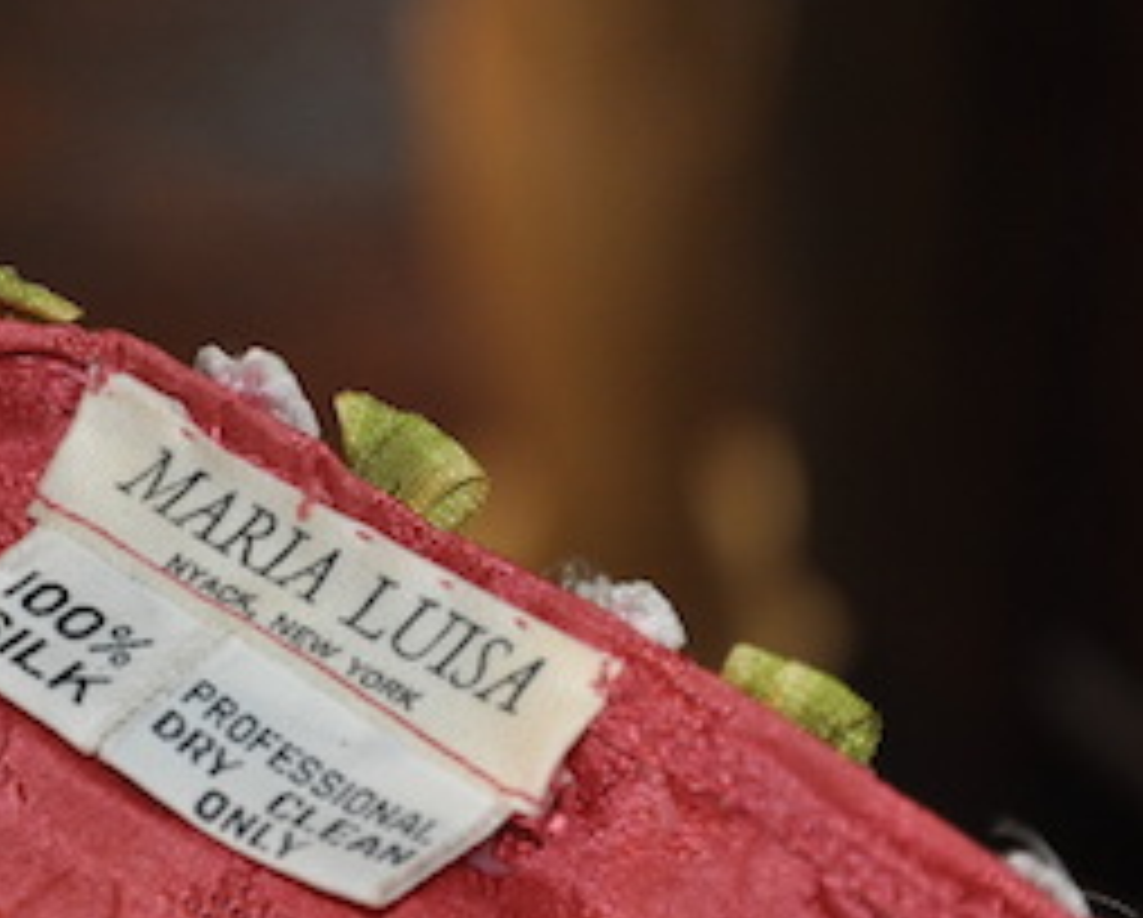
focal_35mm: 233
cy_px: 490
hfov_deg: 8.3
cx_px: 346
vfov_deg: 6.7
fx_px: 7894
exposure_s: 1/60
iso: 800
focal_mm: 98
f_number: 5.6
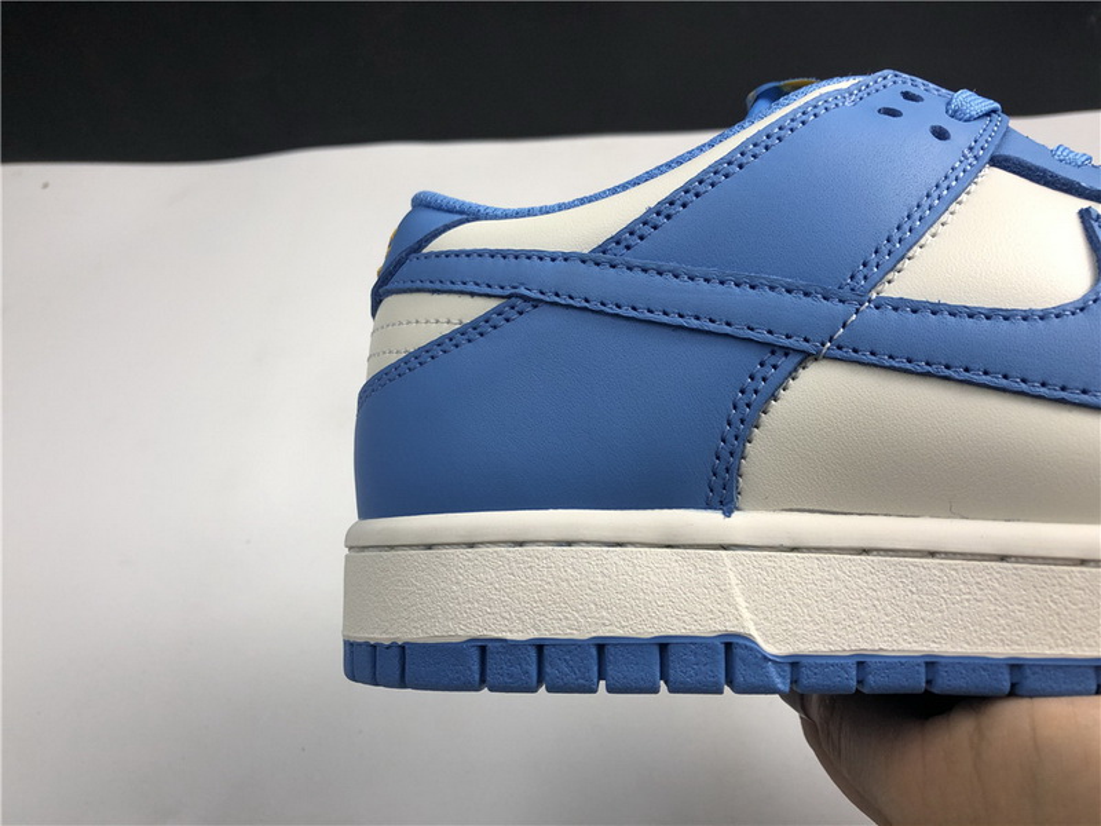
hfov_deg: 63.4
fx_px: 891
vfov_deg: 49.7
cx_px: 550
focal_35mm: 28
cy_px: 413
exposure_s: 1/50
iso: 20
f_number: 1.8
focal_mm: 4
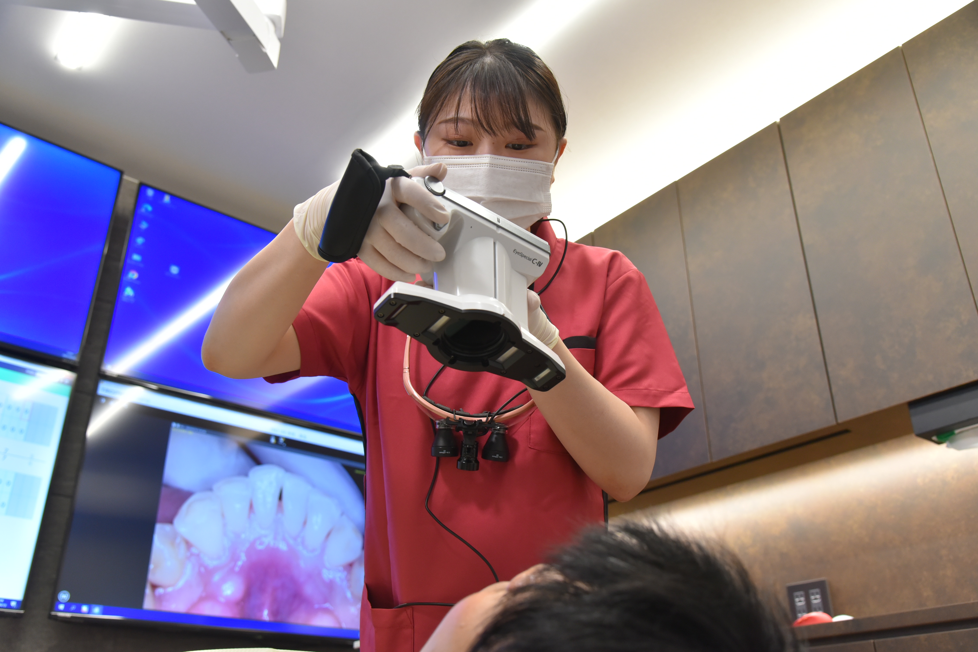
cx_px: 489
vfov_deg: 41.1
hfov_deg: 58.7
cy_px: 326
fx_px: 869
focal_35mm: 32
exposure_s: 1/100
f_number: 5.6
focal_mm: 32
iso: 1600
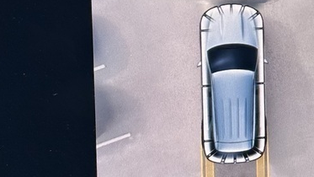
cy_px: 53
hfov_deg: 10.3
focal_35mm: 202
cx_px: 489
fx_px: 1682
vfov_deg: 6.0
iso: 64
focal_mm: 6.86
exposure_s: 1/289
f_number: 1.78
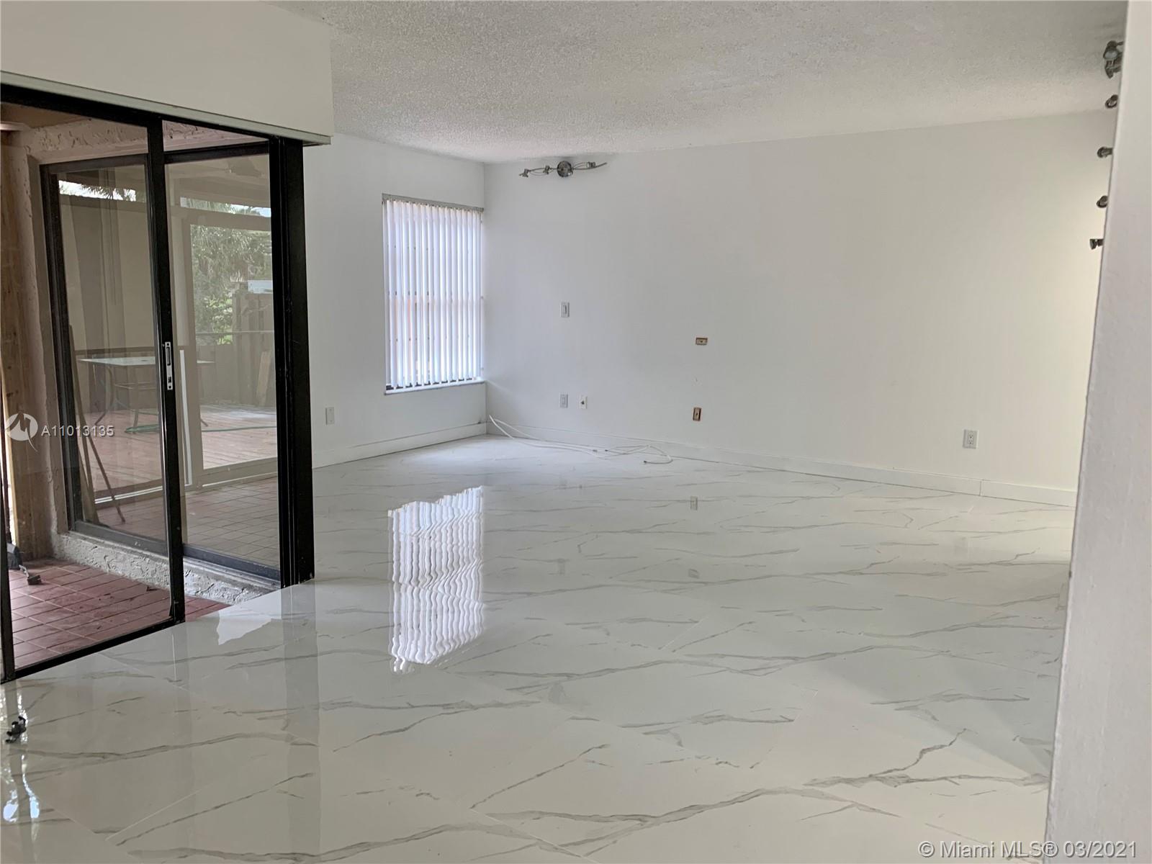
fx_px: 865
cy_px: 432
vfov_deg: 53.1
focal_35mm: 26
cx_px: 576
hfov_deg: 67.3
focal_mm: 4.25
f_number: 1.8
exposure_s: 1/120
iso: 80
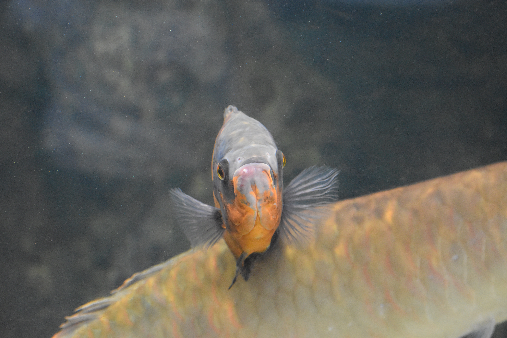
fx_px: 1479
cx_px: 254
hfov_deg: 19.5
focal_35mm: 105
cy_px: 169
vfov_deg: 13.0
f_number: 4.5
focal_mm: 70
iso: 3200
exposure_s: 1/250
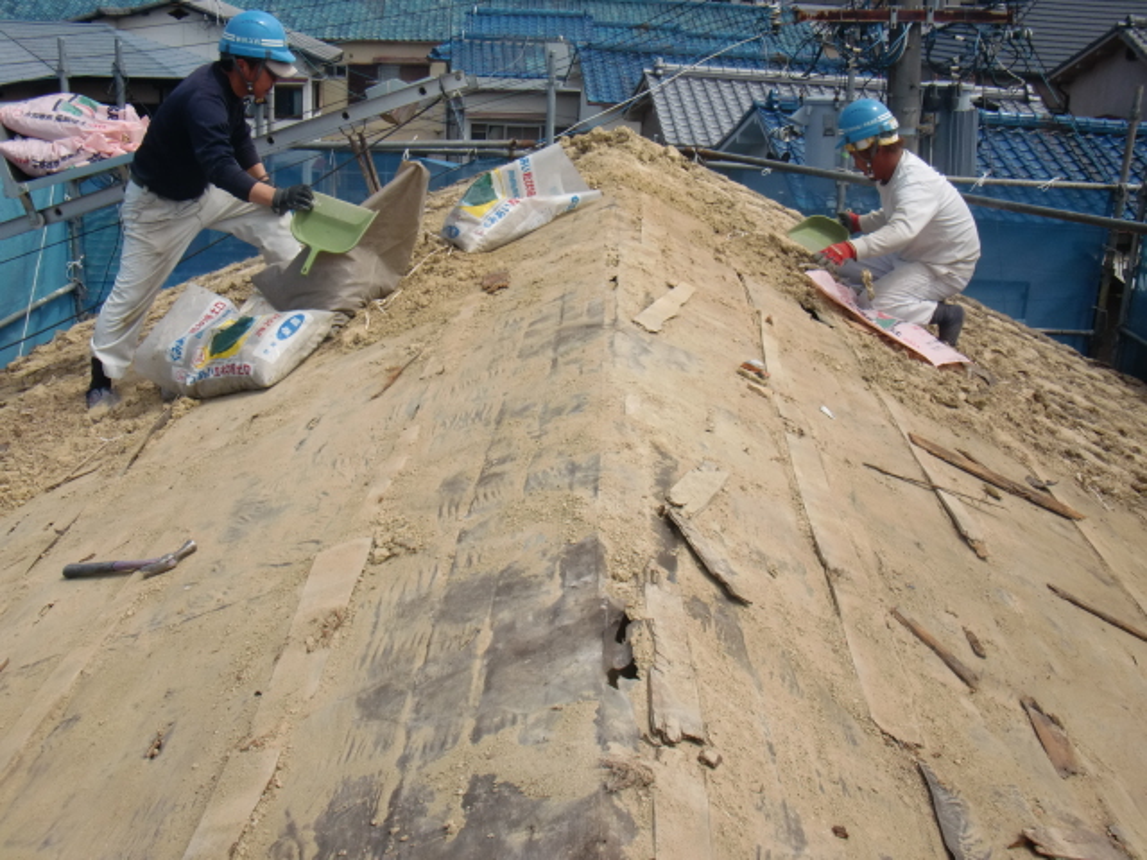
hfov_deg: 49.0
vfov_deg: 37.7
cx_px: 574
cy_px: 430
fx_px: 1259
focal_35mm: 38
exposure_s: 1/800
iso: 64
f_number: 3.9
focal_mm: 6.66
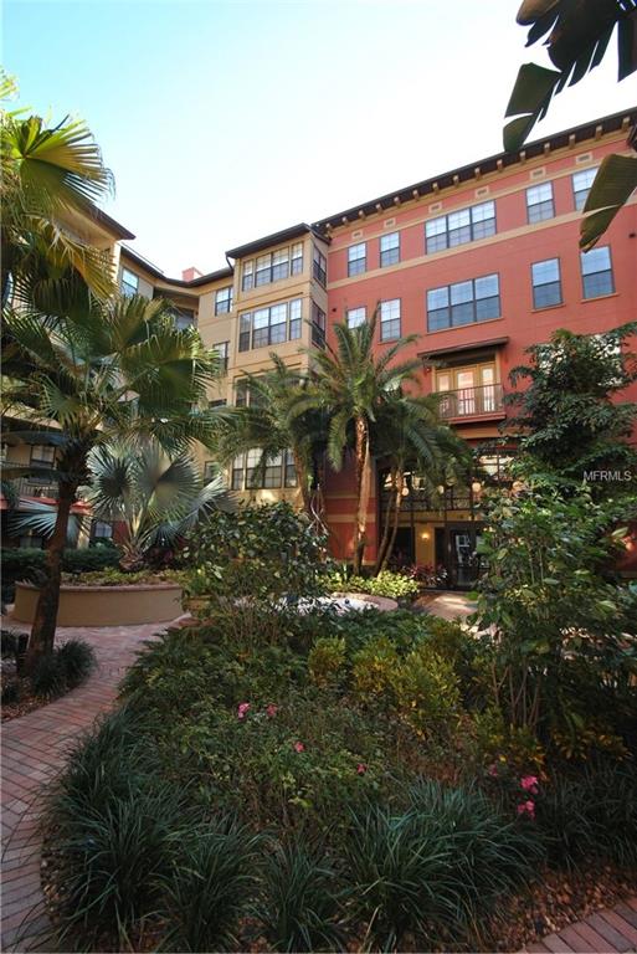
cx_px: 318
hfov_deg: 77.4
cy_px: 477
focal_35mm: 15
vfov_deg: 100.4
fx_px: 398
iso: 180
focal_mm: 10
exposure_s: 1/125
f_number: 5.6
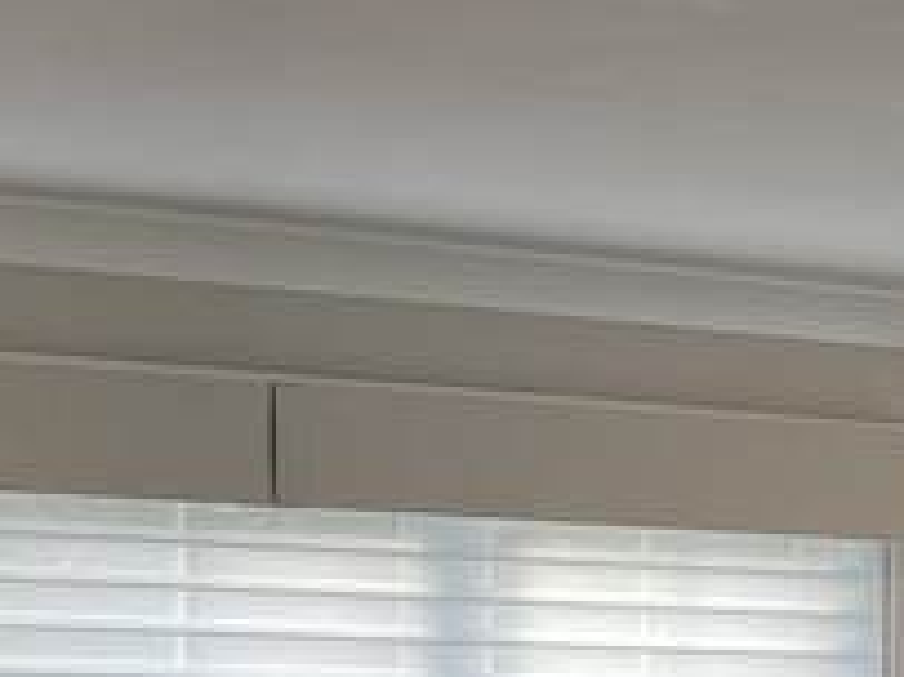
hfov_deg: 12.1
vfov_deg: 9.1
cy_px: 1100
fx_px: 4124
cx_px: 1247
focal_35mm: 158
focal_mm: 5.1
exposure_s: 1/120
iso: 40
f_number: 1.6
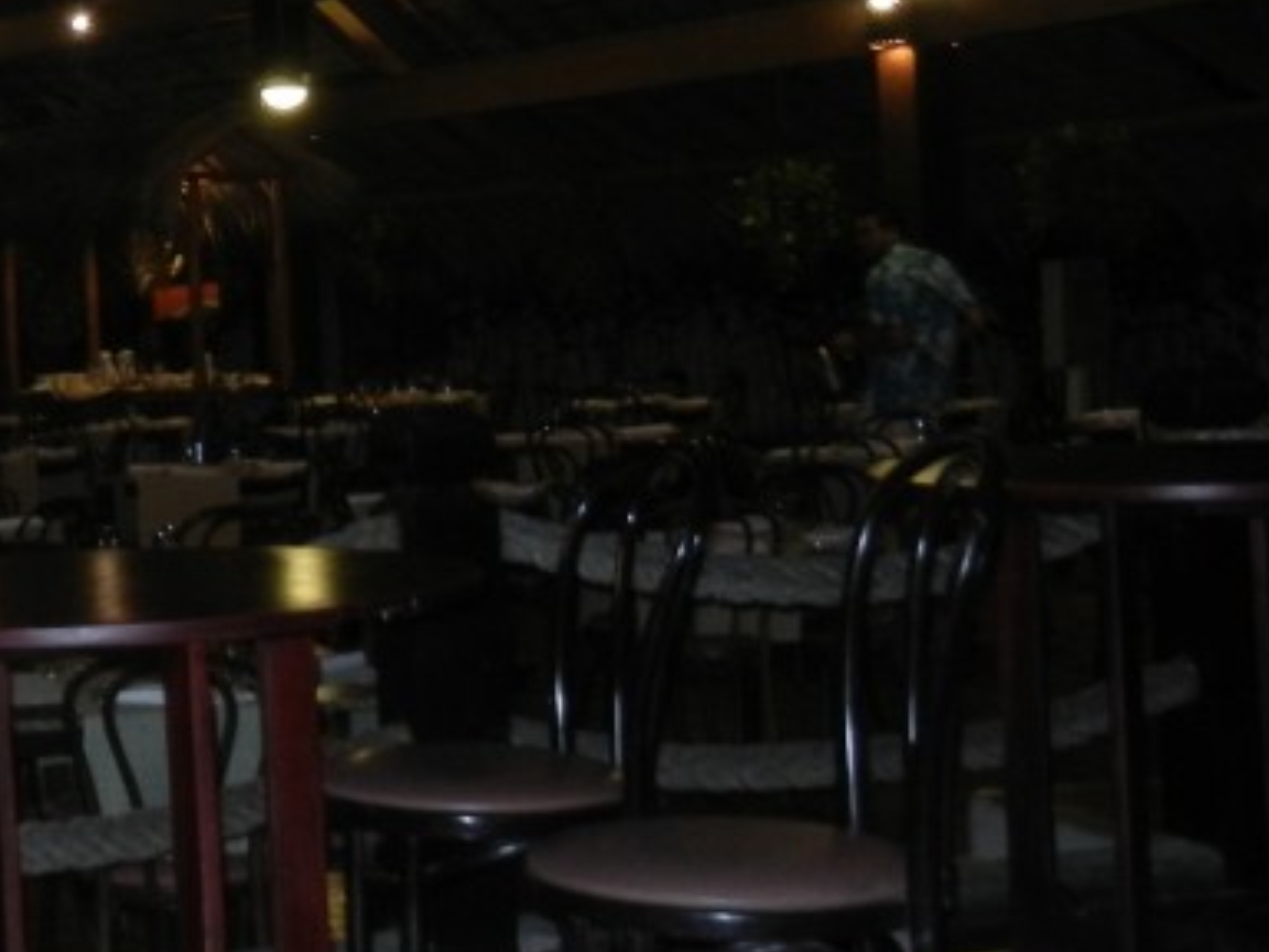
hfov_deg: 22.6
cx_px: -218
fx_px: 2933
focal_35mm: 80
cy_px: 307
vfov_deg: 18.4
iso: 400
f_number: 3.5
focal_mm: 5.4
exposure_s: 1/30
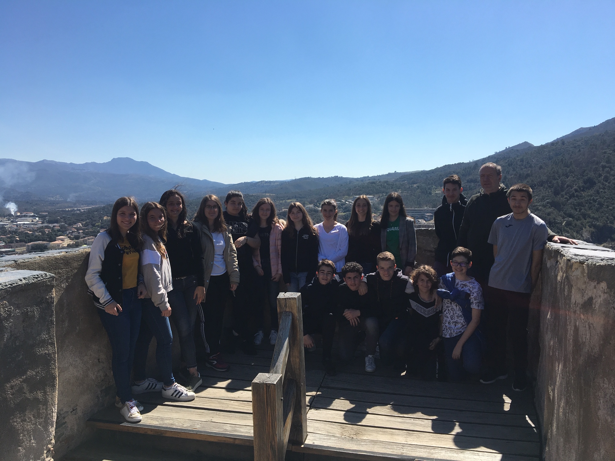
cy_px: 230
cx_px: 308
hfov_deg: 61.7
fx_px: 515
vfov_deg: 48.2
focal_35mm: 29
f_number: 2.2
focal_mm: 4.15
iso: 25
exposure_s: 1/1876
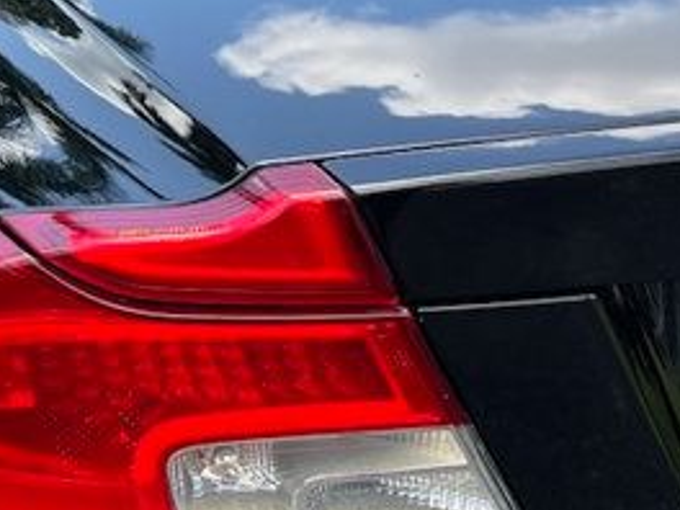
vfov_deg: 14.6
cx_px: 654
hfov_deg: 19.0
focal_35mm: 101
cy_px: 201
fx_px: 1984
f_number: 1.5
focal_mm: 5.7
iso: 50
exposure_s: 1/797
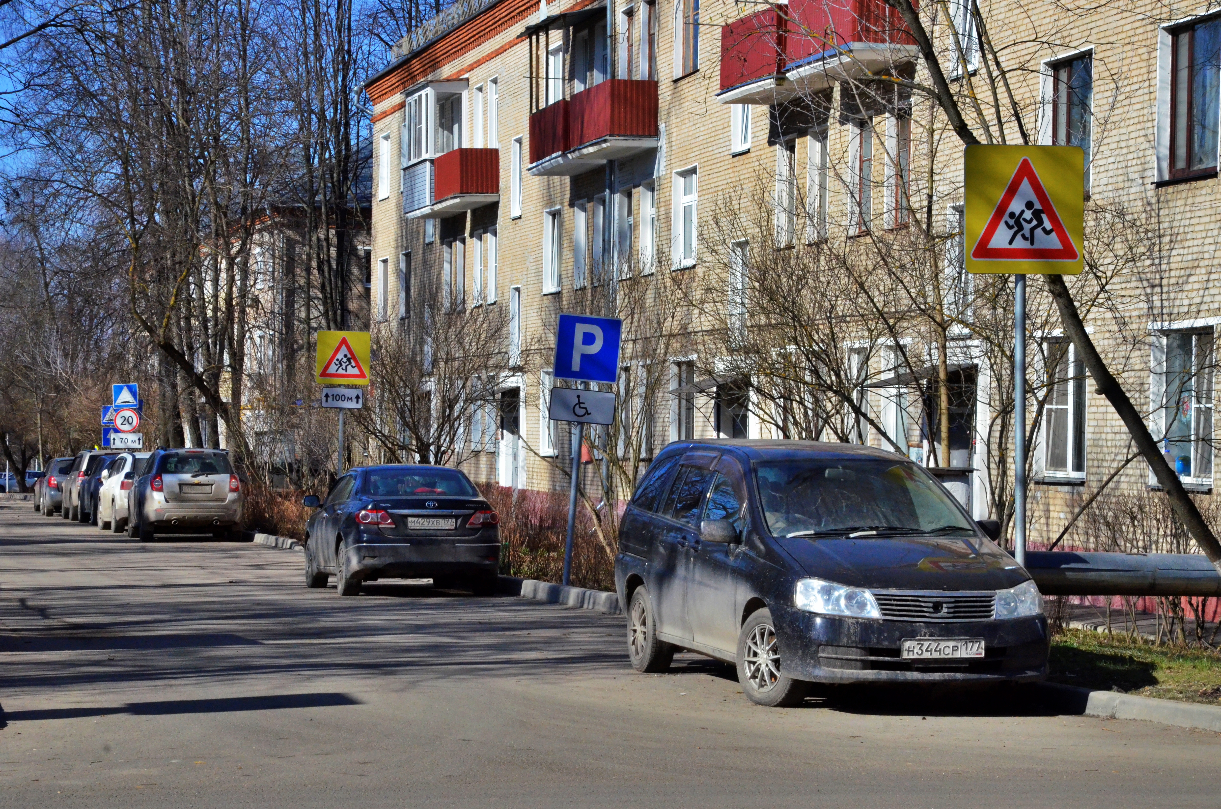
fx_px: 3148
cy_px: 404
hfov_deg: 22.0
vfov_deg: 14.6
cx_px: 610
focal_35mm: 93
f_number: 18
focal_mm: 62
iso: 2500
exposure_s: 1/1250
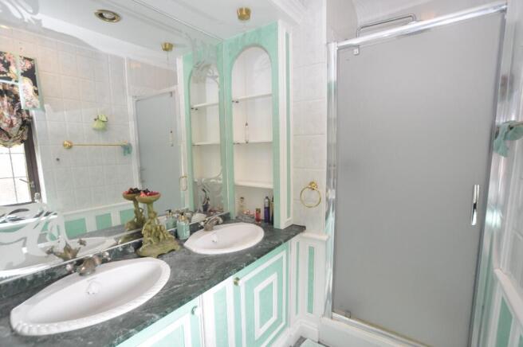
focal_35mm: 16
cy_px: 174
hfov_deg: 95.0
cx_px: 262
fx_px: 239
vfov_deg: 71.9
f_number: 4.5
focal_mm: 11
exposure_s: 1/60
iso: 500
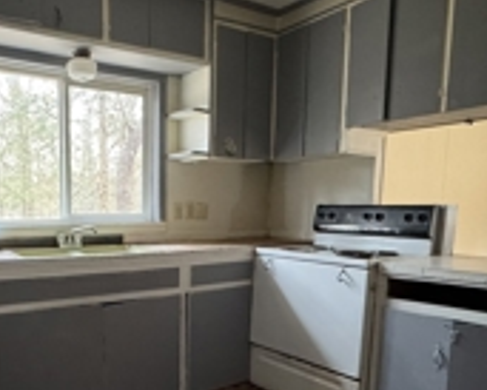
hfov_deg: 54.0
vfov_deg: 44.8
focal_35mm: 32
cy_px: 273
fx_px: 461
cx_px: 145
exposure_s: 1/60
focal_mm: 2.22
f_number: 2.2
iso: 640
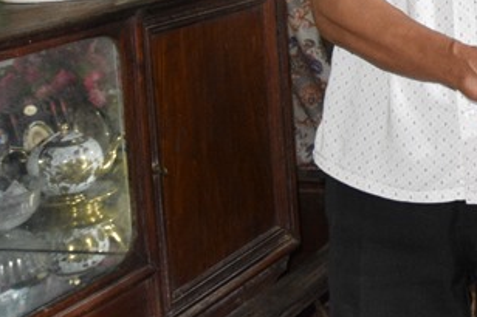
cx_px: 743
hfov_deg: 19.0
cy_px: -75
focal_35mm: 93
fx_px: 1227
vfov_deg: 14.2
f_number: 2.8
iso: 1250
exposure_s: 1/60
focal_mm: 19
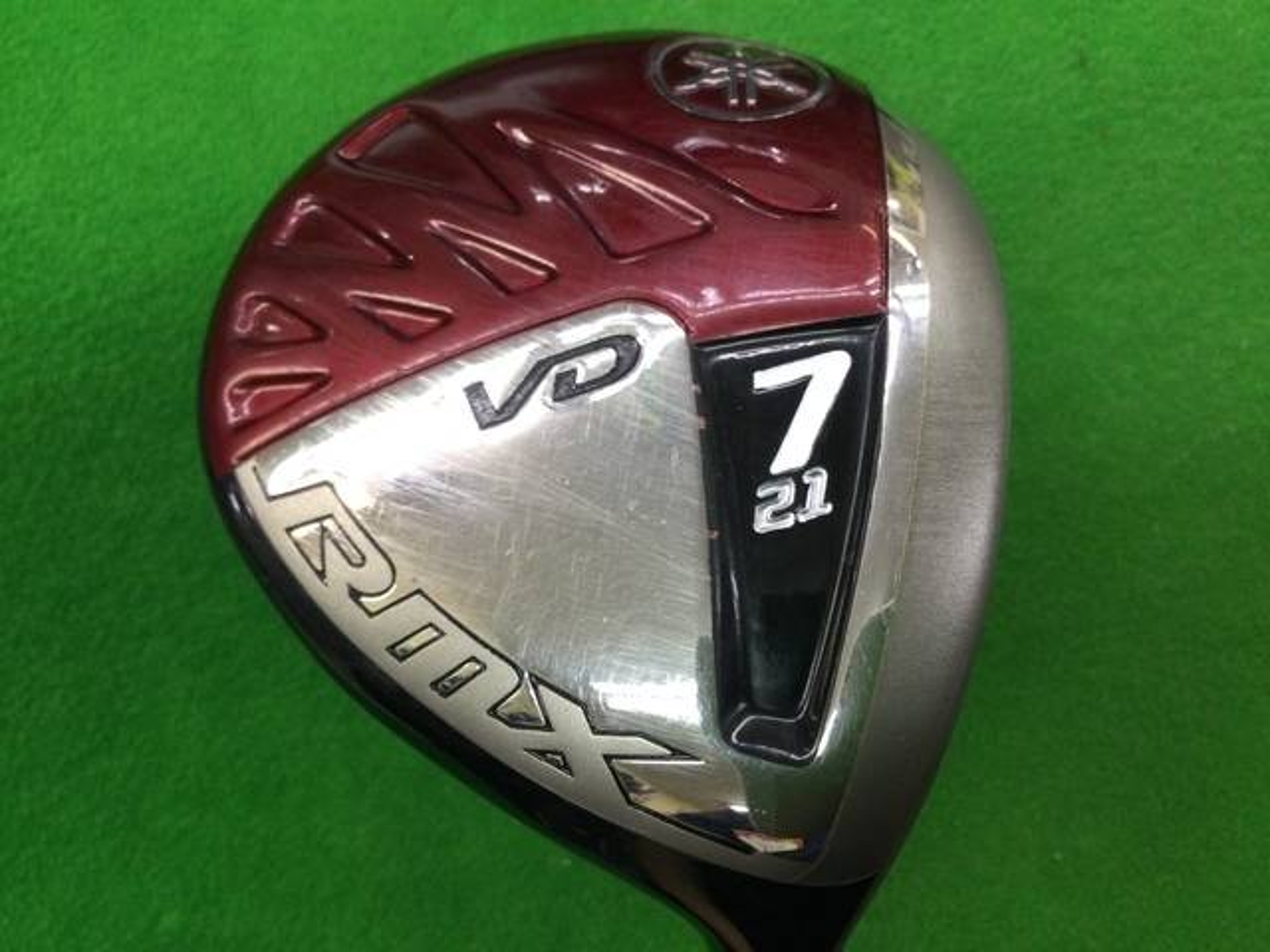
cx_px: 635
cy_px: 476
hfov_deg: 58.4
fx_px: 1137
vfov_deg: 45.4
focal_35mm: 31
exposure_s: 1/30
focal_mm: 3.3
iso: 64
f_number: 2.4
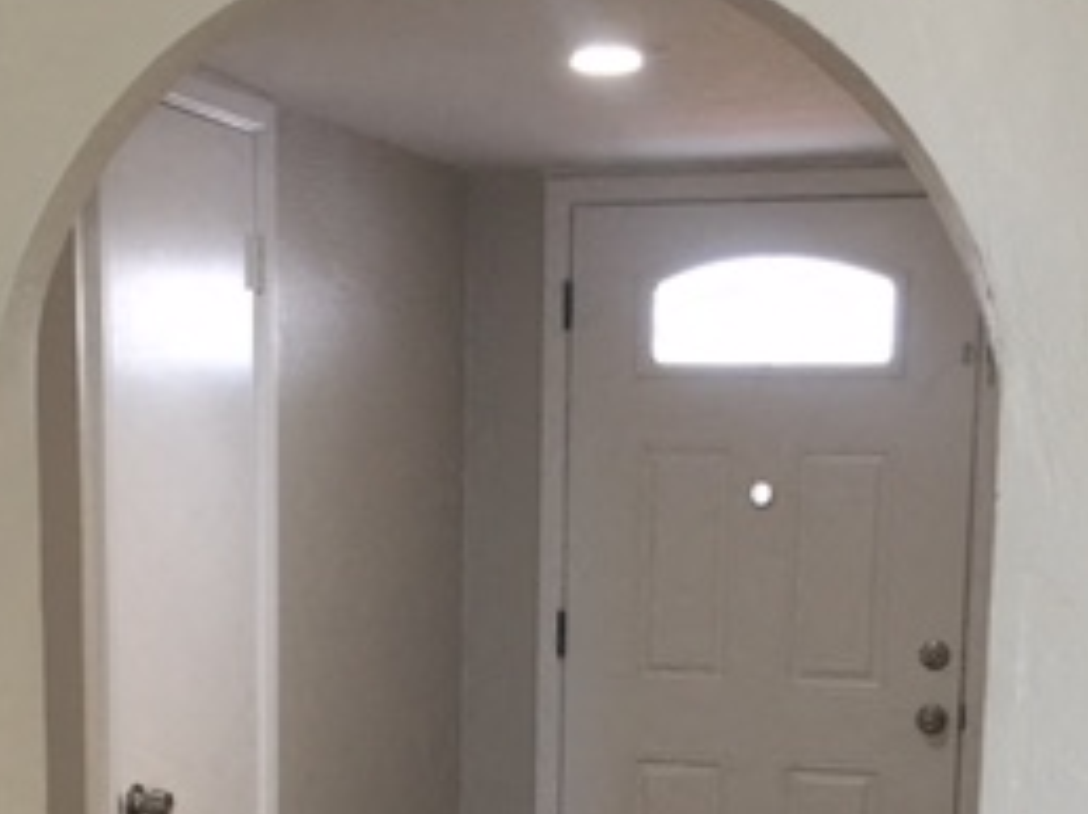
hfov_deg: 27.0
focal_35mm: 72
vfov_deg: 19.8
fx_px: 2261
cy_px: 814
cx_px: 434
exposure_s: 1/30
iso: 100
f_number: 2.2
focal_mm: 4.15
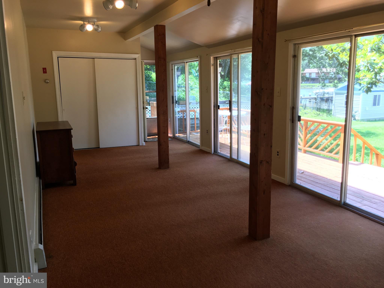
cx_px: 192
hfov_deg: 61.7
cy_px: 144
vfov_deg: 48.2
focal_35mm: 29
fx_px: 322
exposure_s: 1/60
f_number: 2.2
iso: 25
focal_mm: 4.15
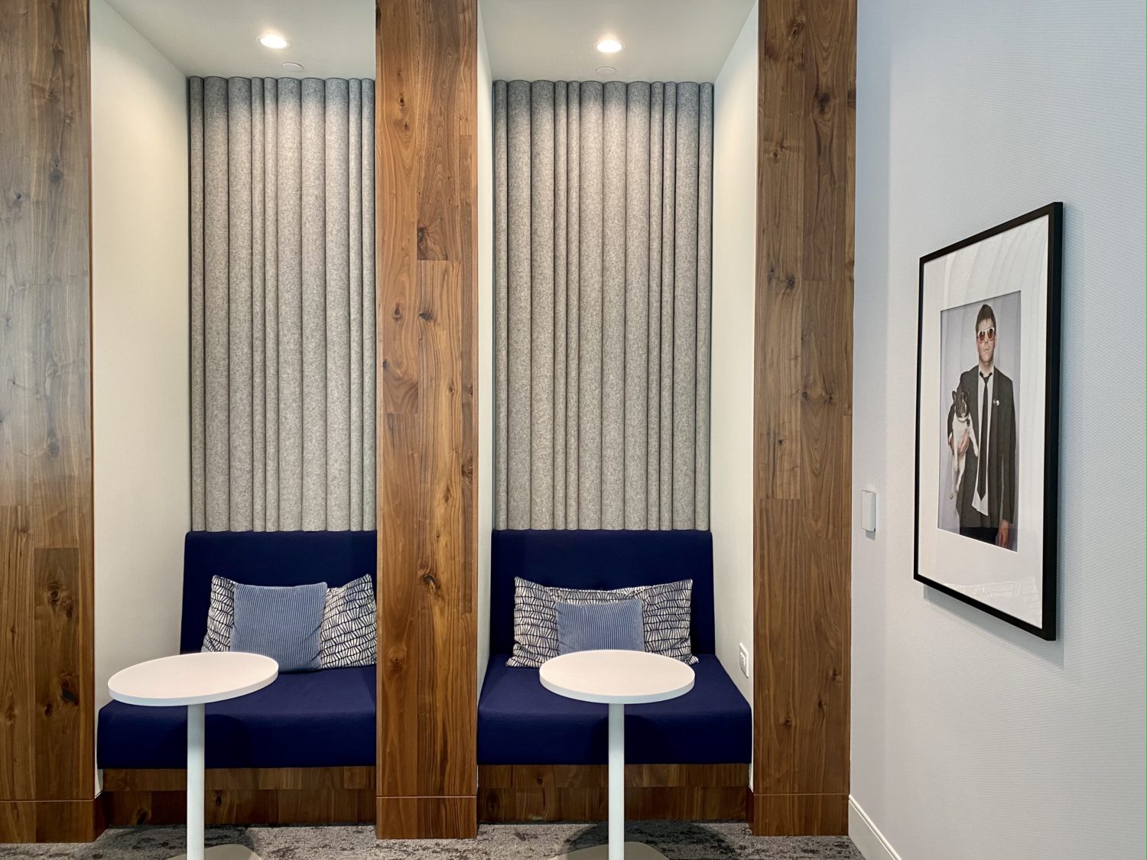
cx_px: 574
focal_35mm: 26
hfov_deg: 67.3
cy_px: 430
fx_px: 862
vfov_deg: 53.1
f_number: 1.8
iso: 125
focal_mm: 4.25
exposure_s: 1/41
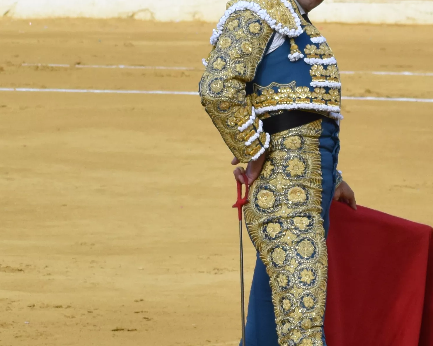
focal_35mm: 400
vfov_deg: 3.9
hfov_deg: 4.8
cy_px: 168
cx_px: 746
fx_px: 5125
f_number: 8
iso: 800
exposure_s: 1/1000
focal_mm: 70
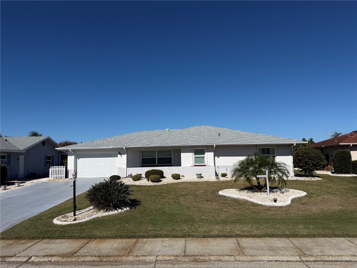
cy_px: 134
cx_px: 178
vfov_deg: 56.8
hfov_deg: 71.6
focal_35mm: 24
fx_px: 248
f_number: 1.78
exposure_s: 1/10309
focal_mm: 6.76
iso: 80
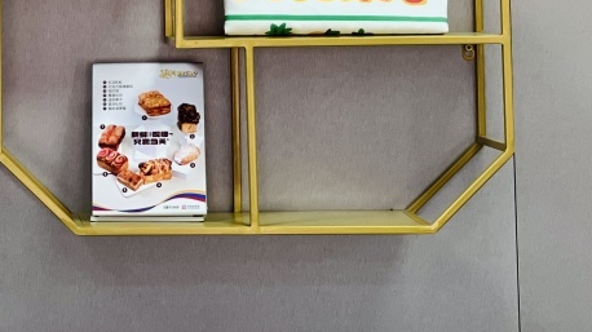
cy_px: -115
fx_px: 2447
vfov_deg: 7.7
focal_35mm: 156
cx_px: -8
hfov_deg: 13.6
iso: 100
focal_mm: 7.5
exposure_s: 1/100
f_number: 2.2
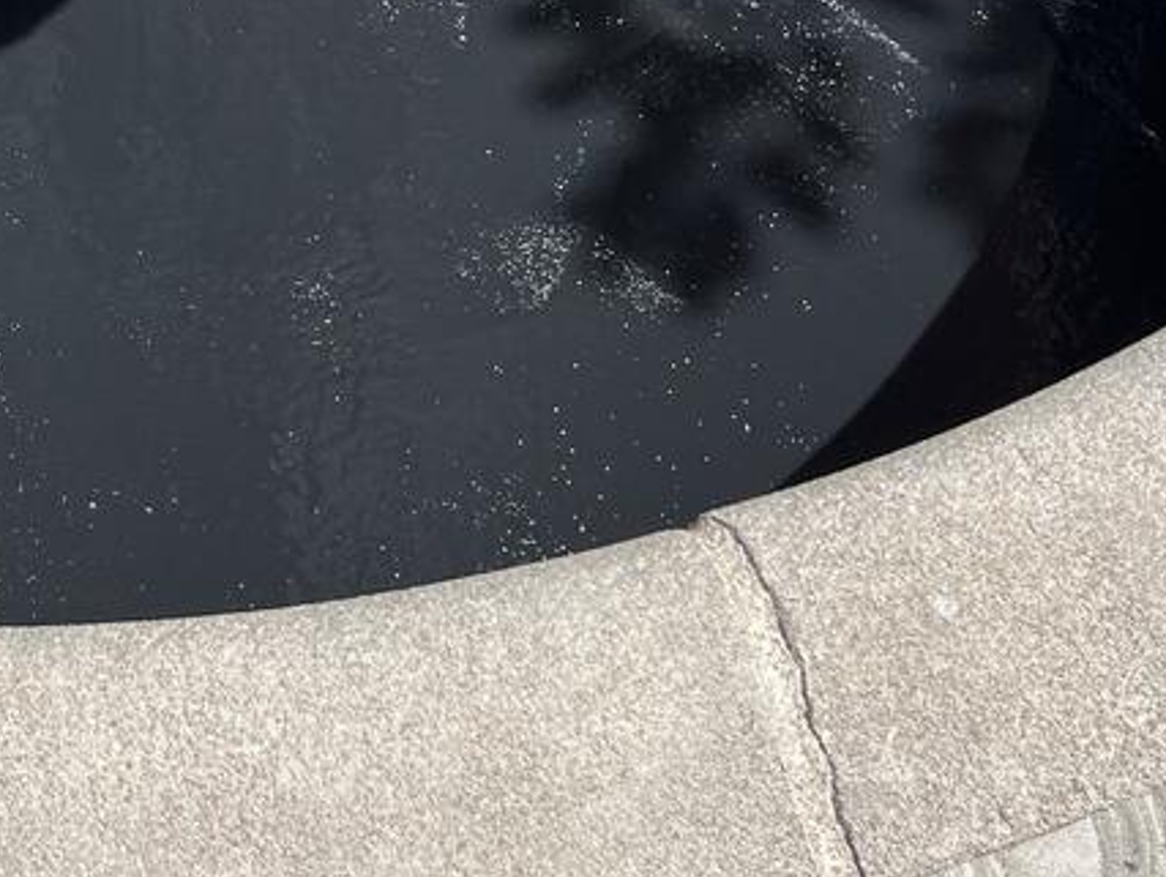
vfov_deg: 19.8
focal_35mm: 73
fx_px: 2461
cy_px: 60
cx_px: -16
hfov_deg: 25.3
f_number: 1.6
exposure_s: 1/2268
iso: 50
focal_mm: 5.1
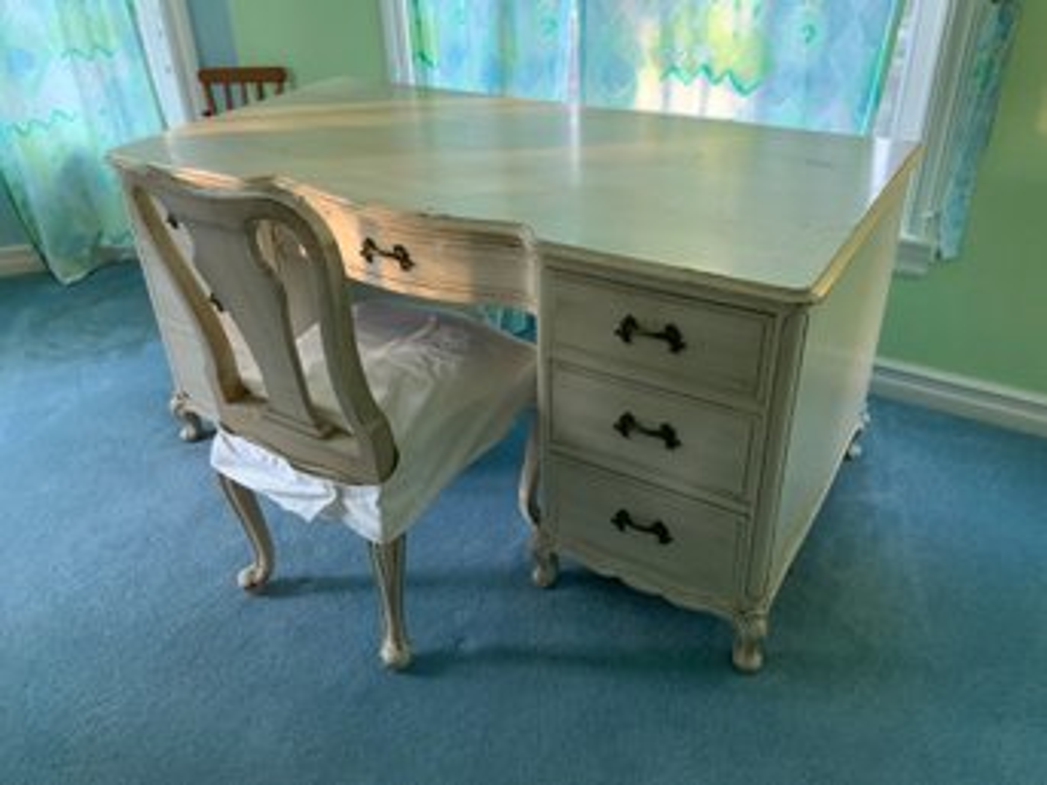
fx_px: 877
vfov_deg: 48.2
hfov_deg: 61.7
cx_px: 524
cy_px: 392
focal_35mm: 29
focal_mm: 3
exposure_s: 1/40
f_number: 1.8
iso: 250
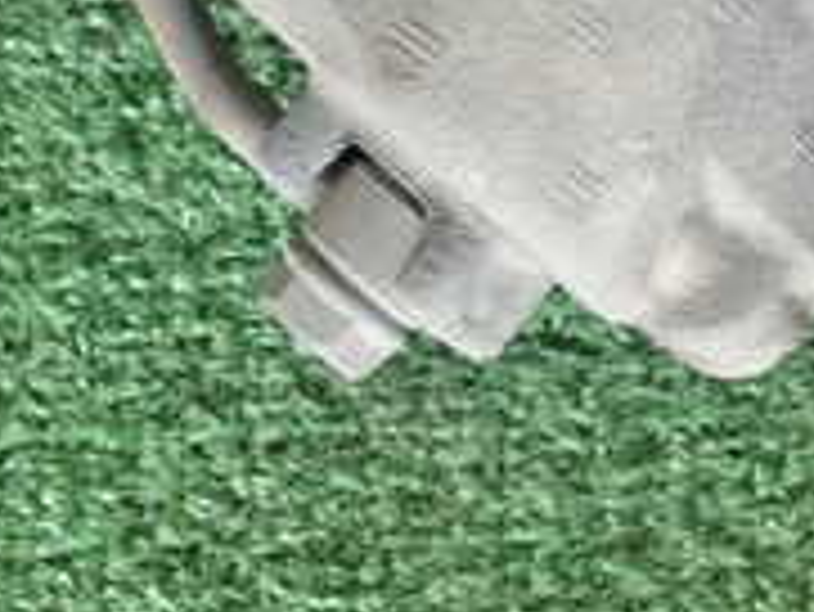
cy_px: -297
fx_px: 2730
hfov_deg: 16.9
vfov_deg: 12.2
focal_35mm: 116
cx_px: 558
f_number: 2.6
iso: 800
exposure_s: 1/125
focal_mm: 6.42
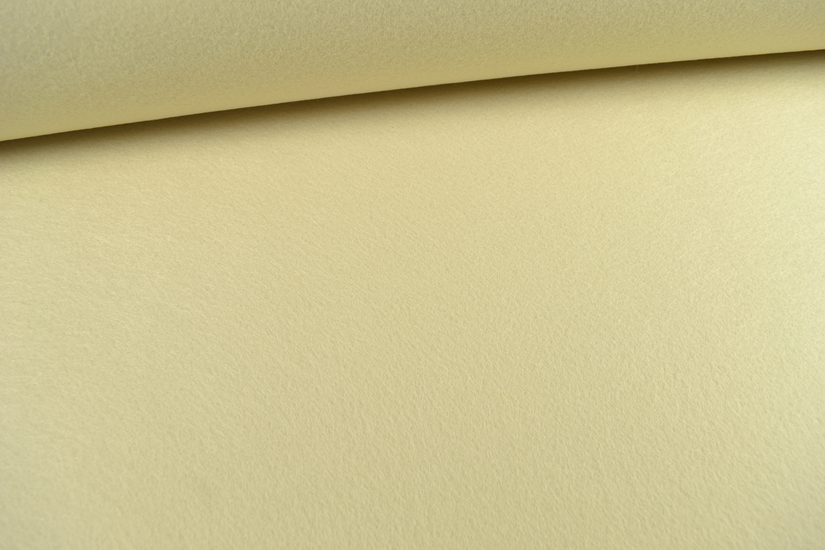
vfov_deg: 47.9
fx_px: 619
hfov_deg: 67.4
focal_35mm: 27
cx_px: 412
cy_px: 275
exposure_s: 1/20
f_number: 6.3
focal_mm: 18
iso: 100
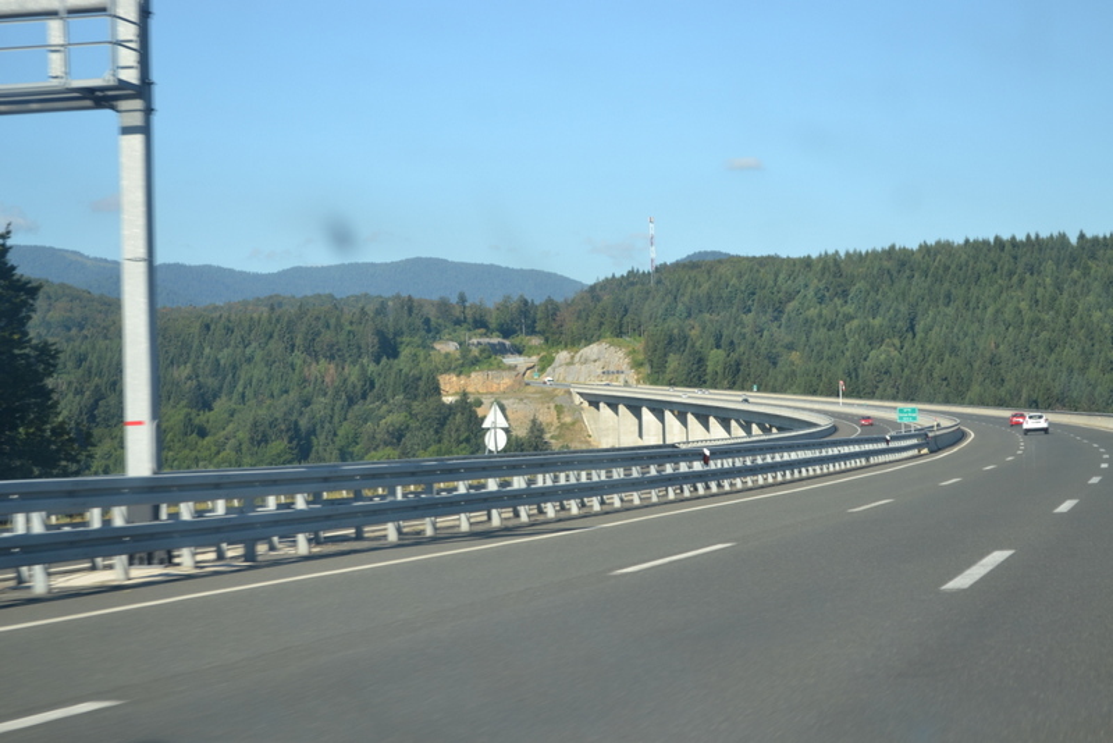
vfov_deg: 16.6
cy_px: 372
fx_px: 2551
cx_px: 556
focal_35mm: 82
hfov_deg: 24.6
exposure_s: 1/200
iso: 100
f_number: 7.1
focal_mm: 55
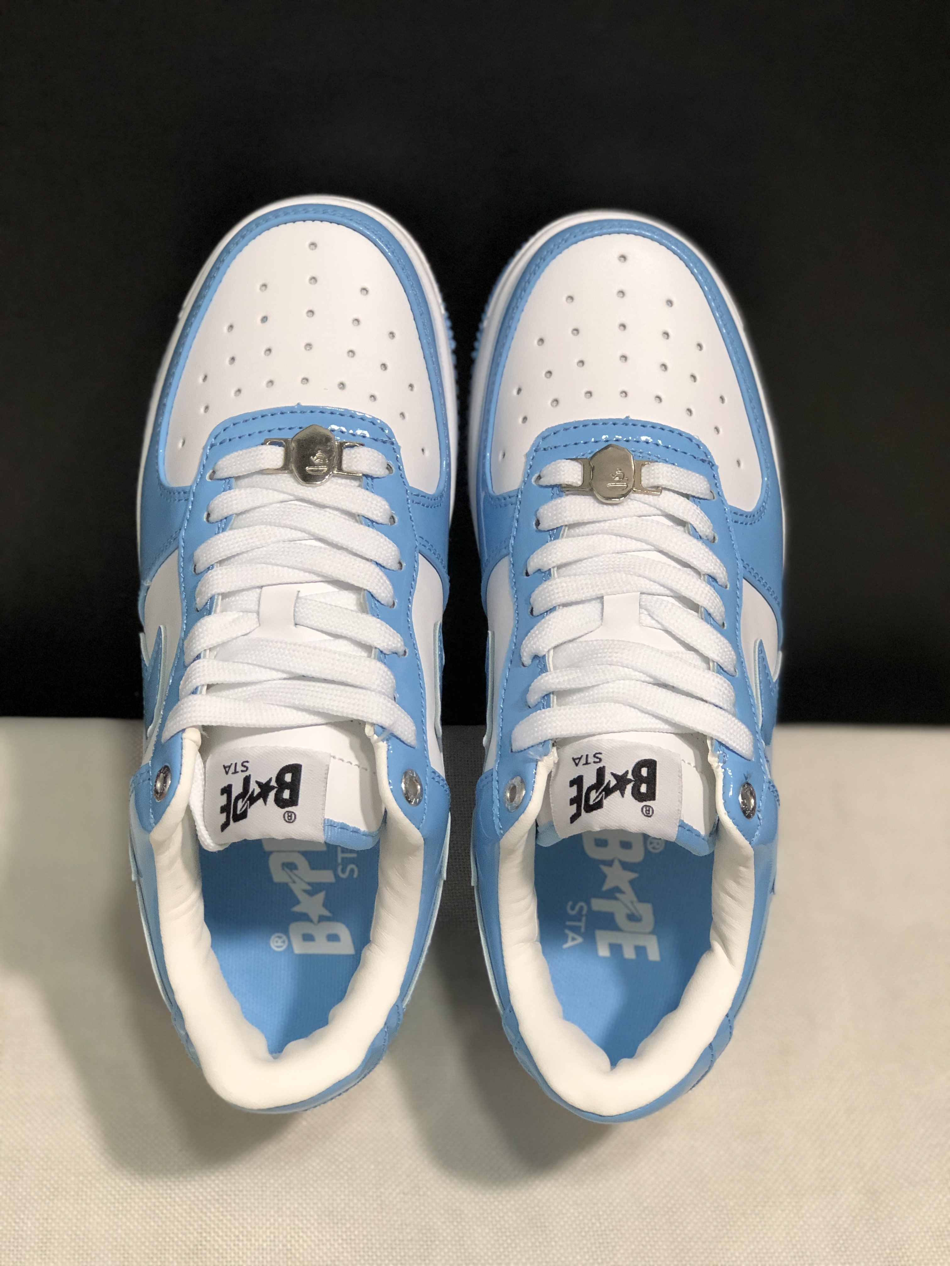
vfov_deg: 33.8
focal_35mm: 57
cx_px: 475
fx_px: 2086
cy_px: 633
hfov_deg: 25.7
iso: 80
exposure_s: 1/30
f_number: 2.8
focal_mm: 6.6
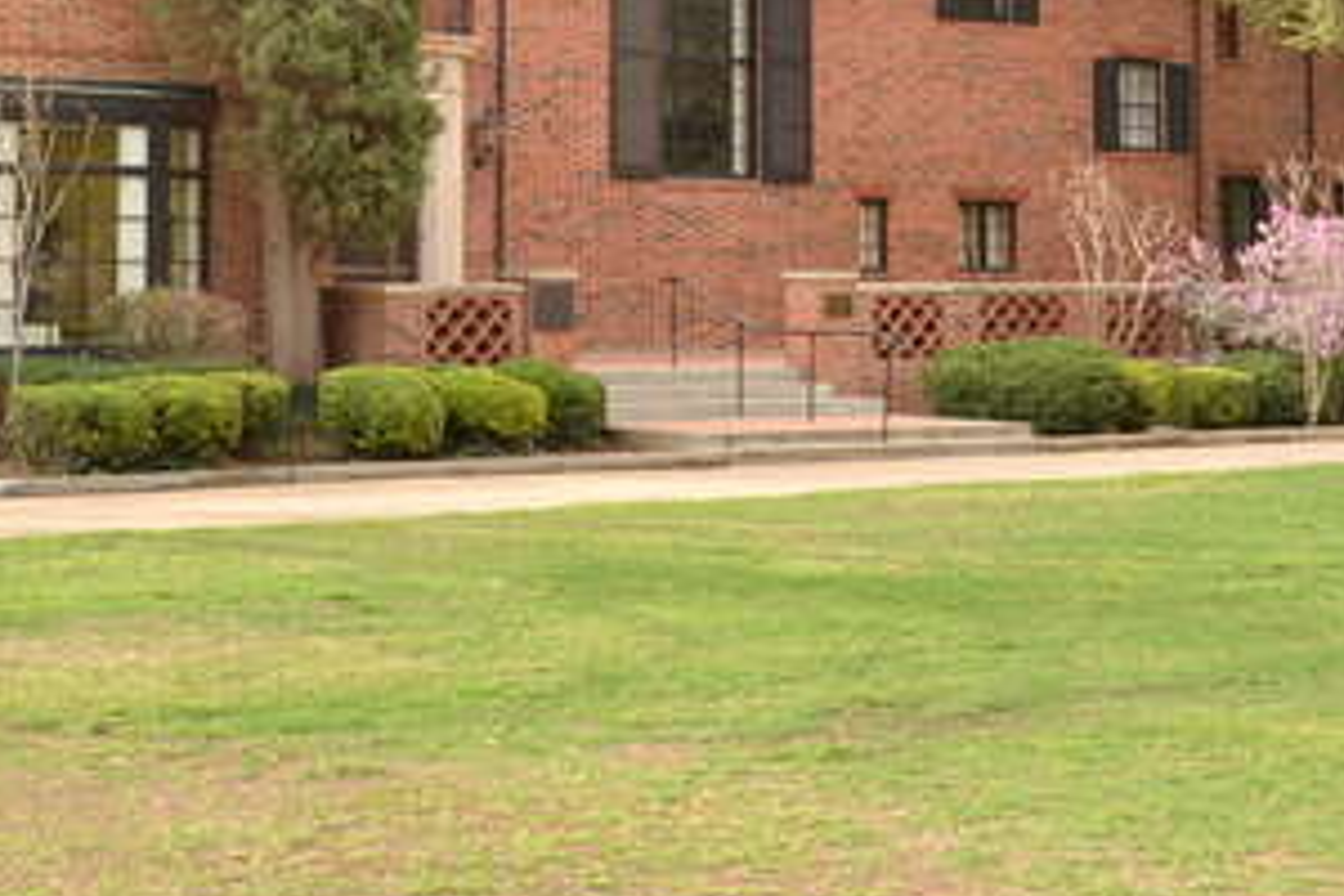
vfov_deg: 15.2
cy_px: -69
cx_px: 457
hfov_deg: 23.0
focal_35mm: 88
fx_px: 3285
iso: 200
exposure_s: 1/100
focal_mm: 22
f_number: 8
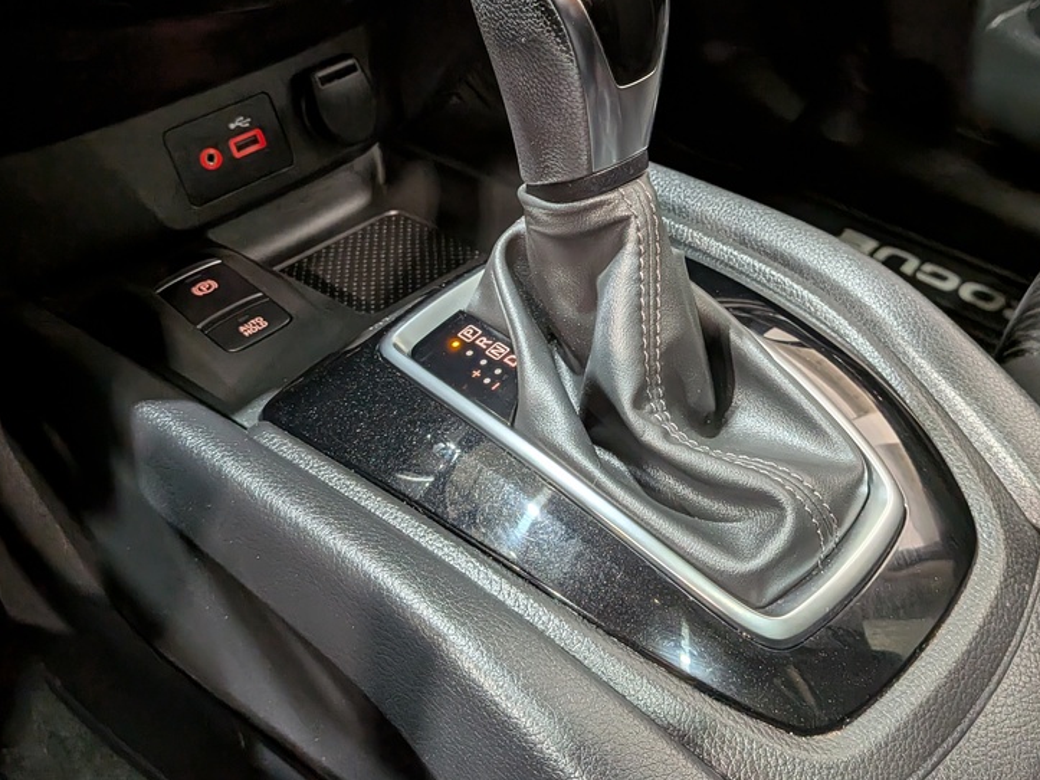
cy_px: 285
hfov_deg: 53.7
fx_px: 1021
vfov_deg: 41.4
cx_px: 598
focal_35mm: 34
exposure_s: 1/100
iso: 65
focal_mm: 4.53
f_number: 1.7
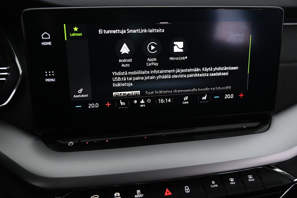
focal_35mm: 38
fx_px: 313
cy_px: 99
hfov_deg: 50.7
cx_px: 148
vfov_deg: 35.0
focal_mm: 38
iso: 2000
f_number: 4
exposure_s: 1/50
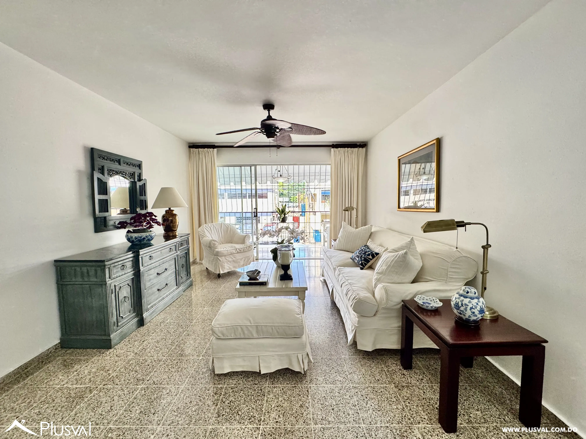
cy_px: 220
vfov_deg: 85.7
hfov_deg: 102.1
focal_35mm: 14
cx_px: 293
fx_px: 237
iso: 250
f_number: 2.2
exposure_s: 1/99
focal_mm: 2.22
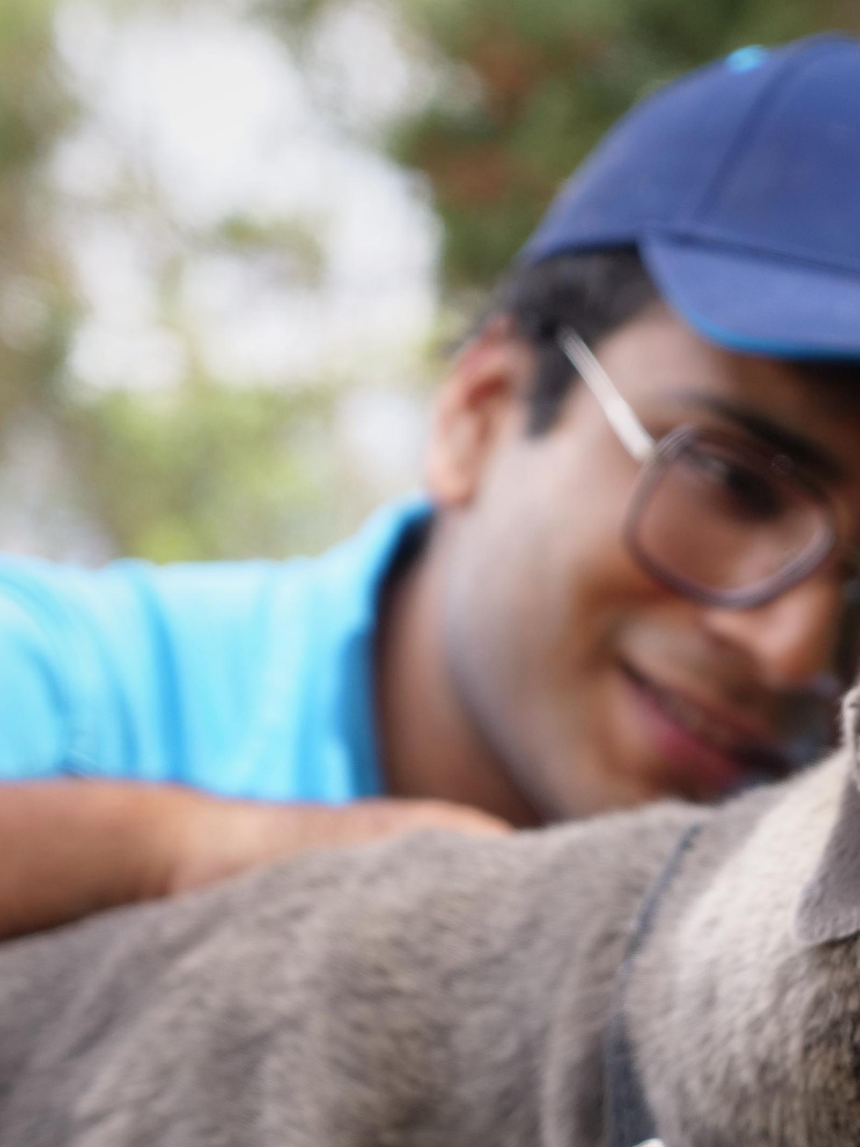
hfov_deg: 10.1
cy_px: 967
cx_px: 870
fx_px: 4804
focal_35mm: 145
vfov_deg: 13.5
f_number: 2.8
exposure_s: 1/100
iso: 200
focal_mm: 31
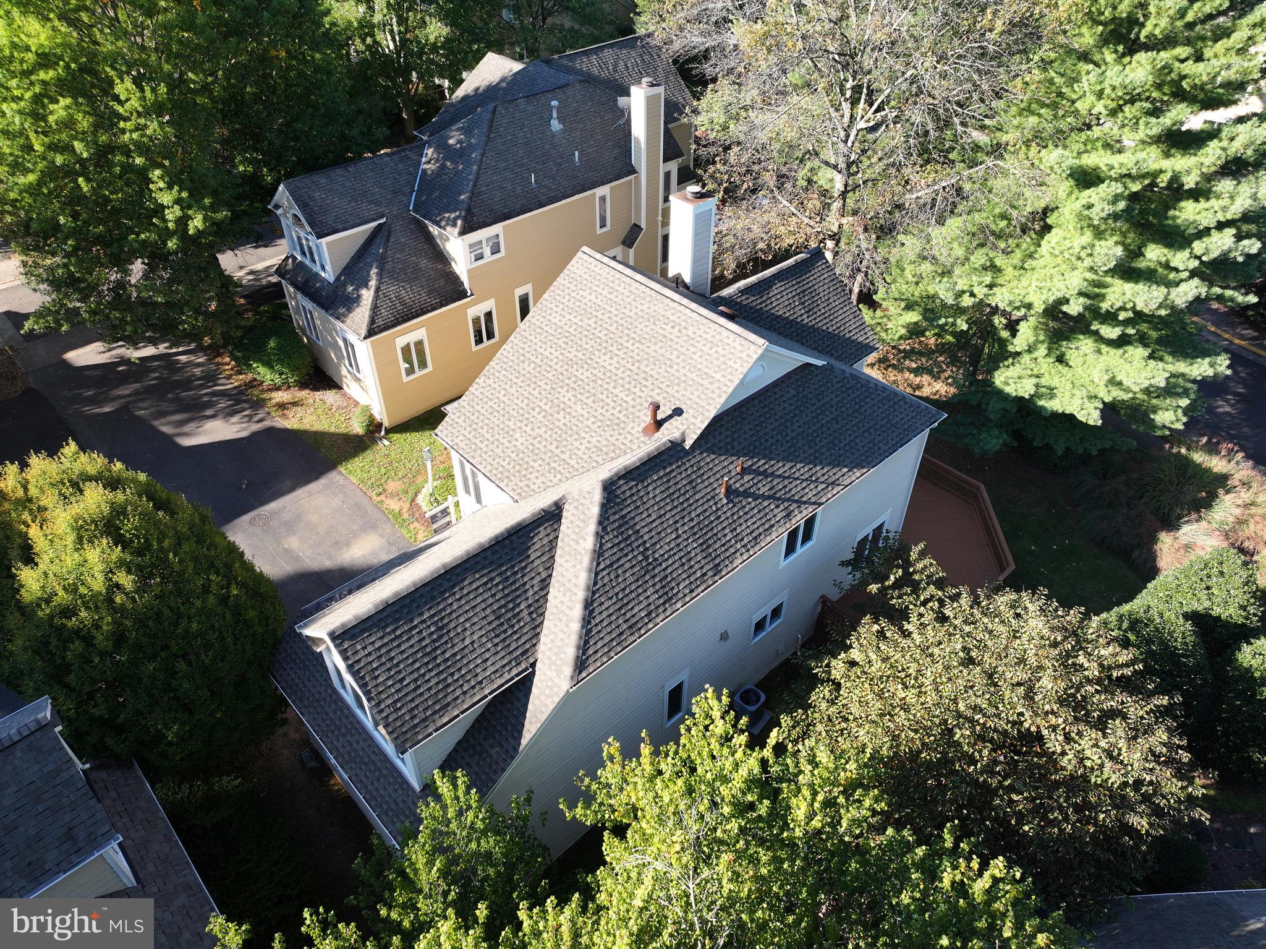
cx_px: 633
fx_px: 877
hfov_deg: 71.6
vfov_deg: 56.8
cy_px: 474
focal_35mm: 24
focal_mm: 12.29
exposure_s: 1/20
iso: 100
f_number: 2.8
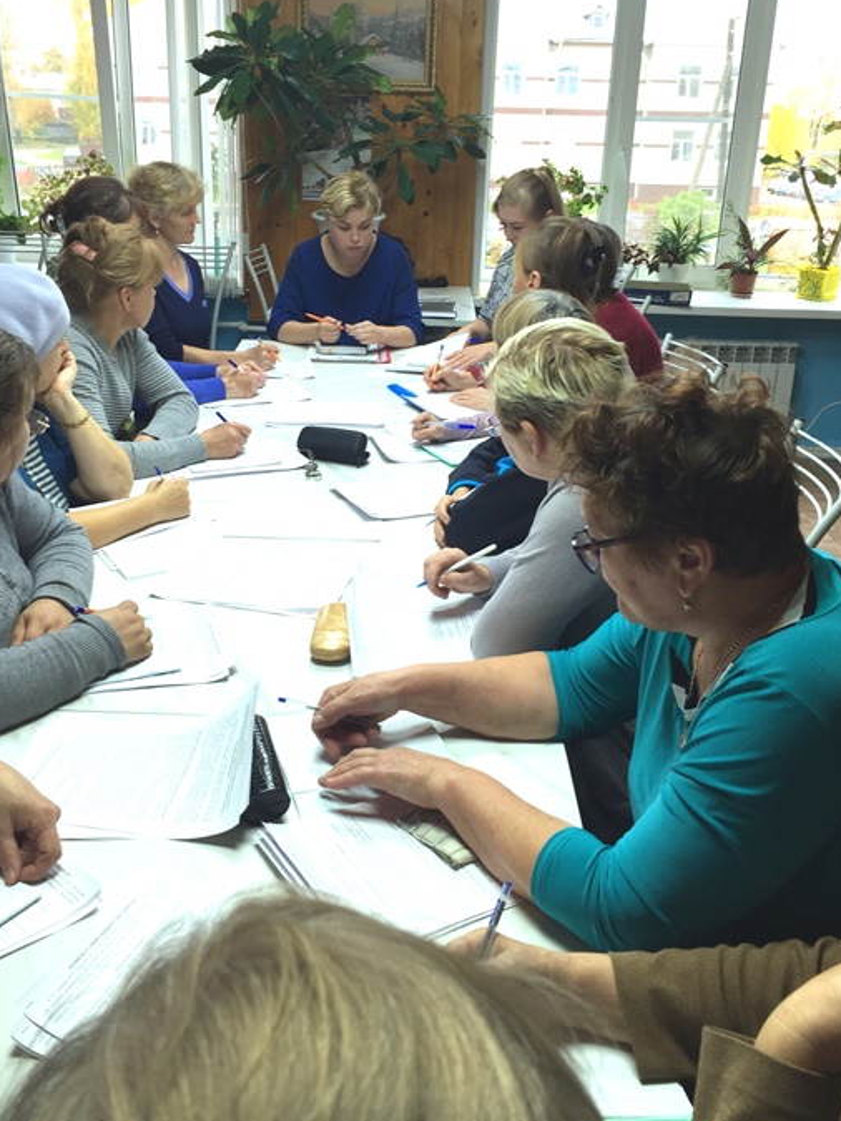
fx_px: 1069
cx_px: 396
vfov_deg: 55.2
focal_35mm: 33
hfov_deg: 42.9
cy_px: 495
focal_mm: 4.15
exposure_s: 1/50
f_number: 2.2
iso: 40
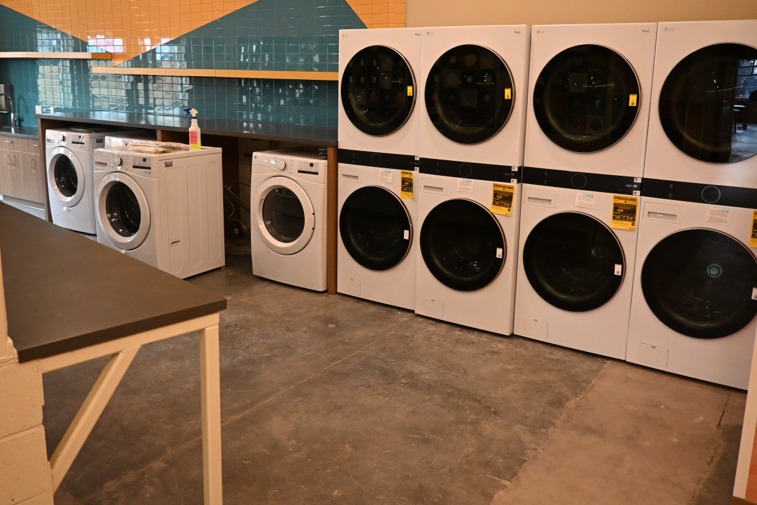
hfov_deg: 58.7
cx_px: 385
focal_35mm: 32
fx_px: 673
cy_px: 211
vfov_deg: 41.0
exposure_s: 1/125
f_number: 3.5
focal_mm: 16
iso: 2000
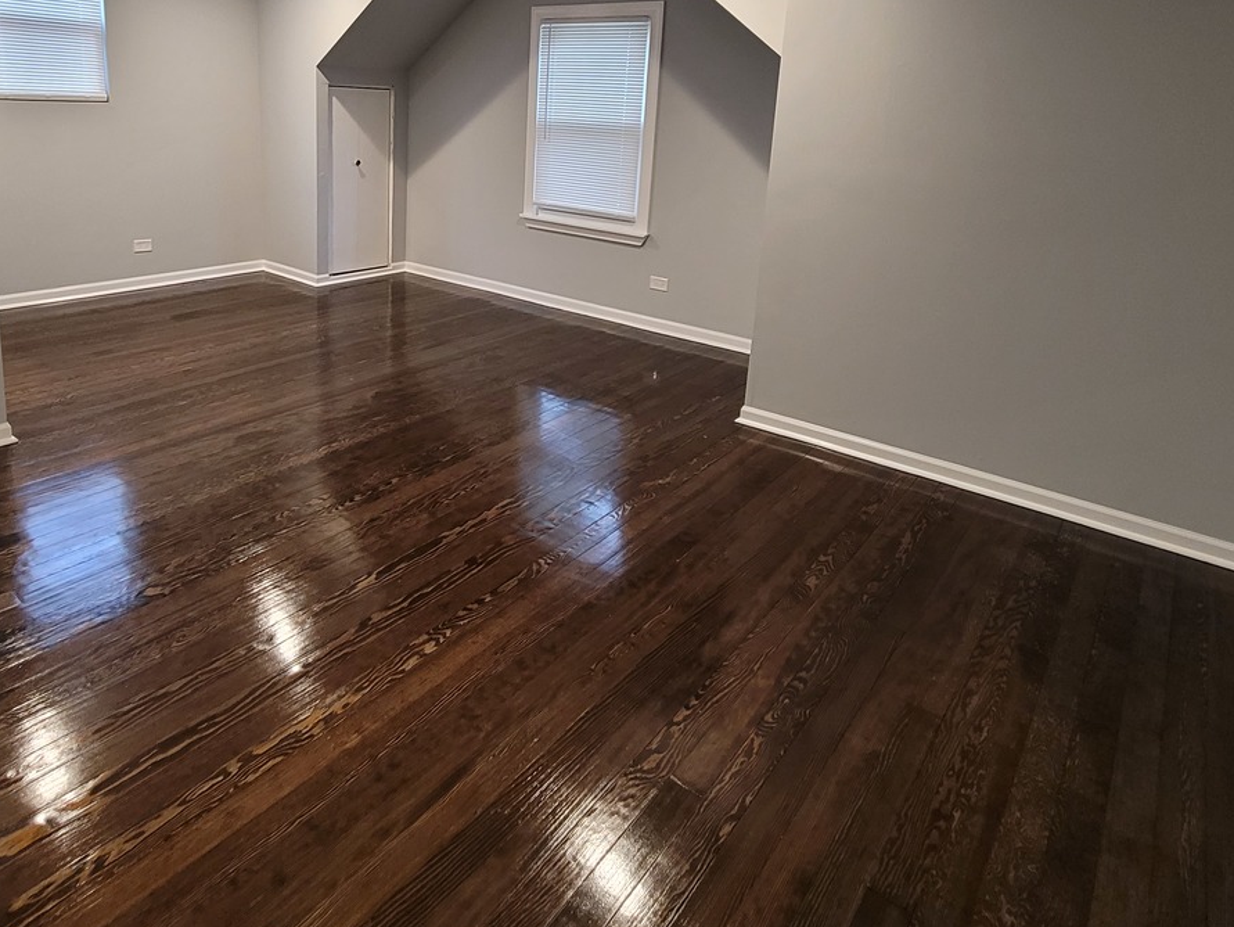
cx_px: 506
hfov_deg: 78.2
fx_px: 749
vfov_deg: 61.1
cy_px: 272
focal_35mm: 21
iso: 400
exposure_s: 1/39
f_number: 2.2
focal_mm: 2.2
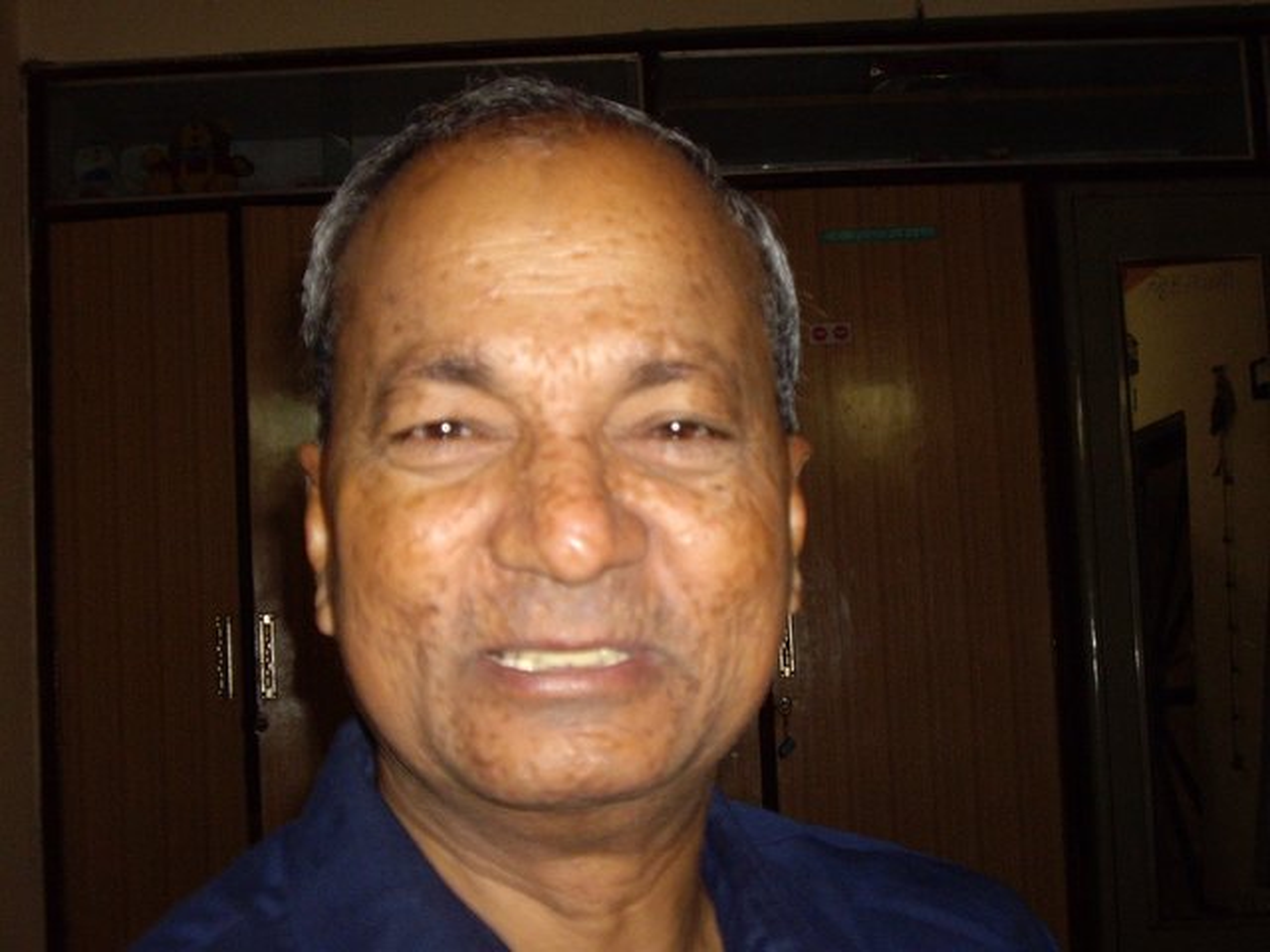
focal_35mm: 55
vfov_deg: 26.6
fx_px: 2018
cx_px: 635
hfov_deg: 34.9
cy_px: 476
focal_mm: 9
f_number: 3.3
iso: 200
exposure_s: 1/60
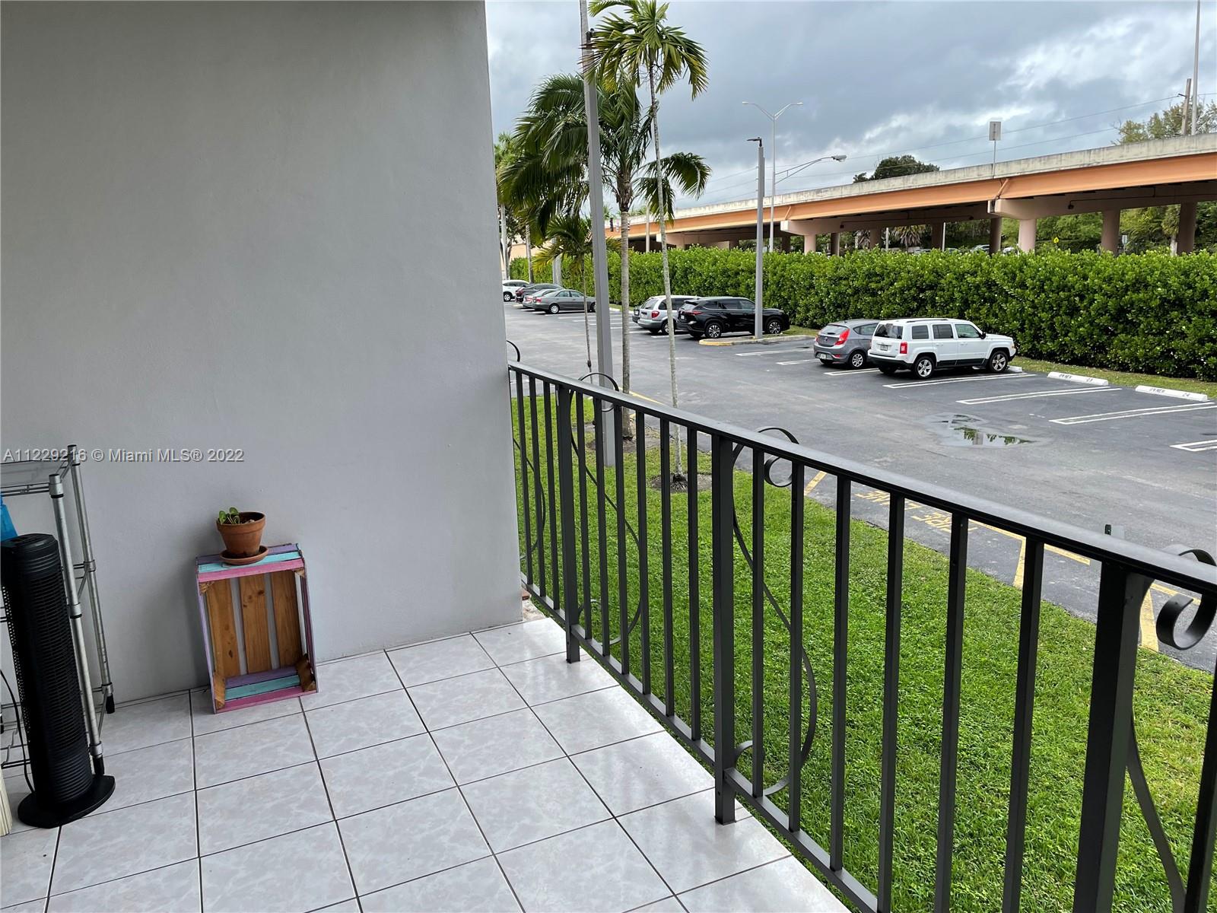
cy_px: 456
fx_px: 914
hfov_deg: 67.3
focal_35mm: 26
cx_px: 608
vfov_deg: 53.1
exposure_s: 1/1795
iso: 32
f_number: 1.6
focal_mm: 4.2
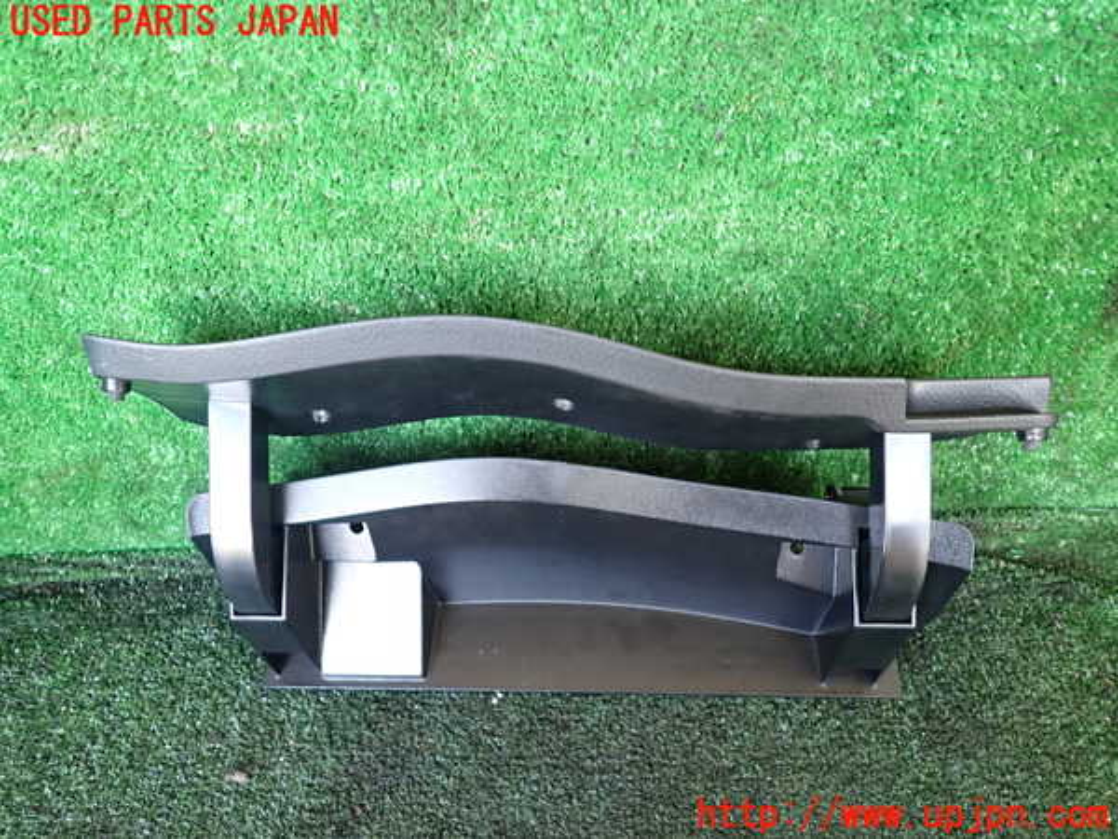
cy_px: 420
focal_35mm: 25
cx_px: 559
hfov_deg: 69.4
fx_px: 807
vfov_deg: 54.9
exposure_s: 1/30
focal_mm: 4.5
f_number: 2
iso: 200
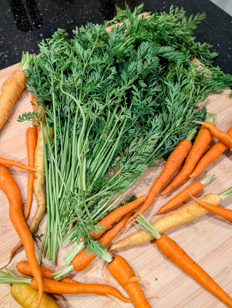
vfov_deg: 71.5
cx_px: 116
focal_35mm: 24
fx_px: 214
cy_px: 154
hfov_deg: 56.9
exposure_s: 1/60
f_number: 1.68
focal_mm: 6.9
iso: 488
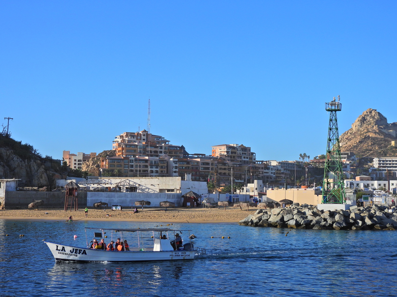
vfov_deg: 24.4
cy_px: 148
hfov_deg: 32.2
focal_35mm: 60
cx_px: 198
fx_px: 688
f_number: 3.5
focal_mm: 10.7
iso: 100
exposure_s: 1/1600
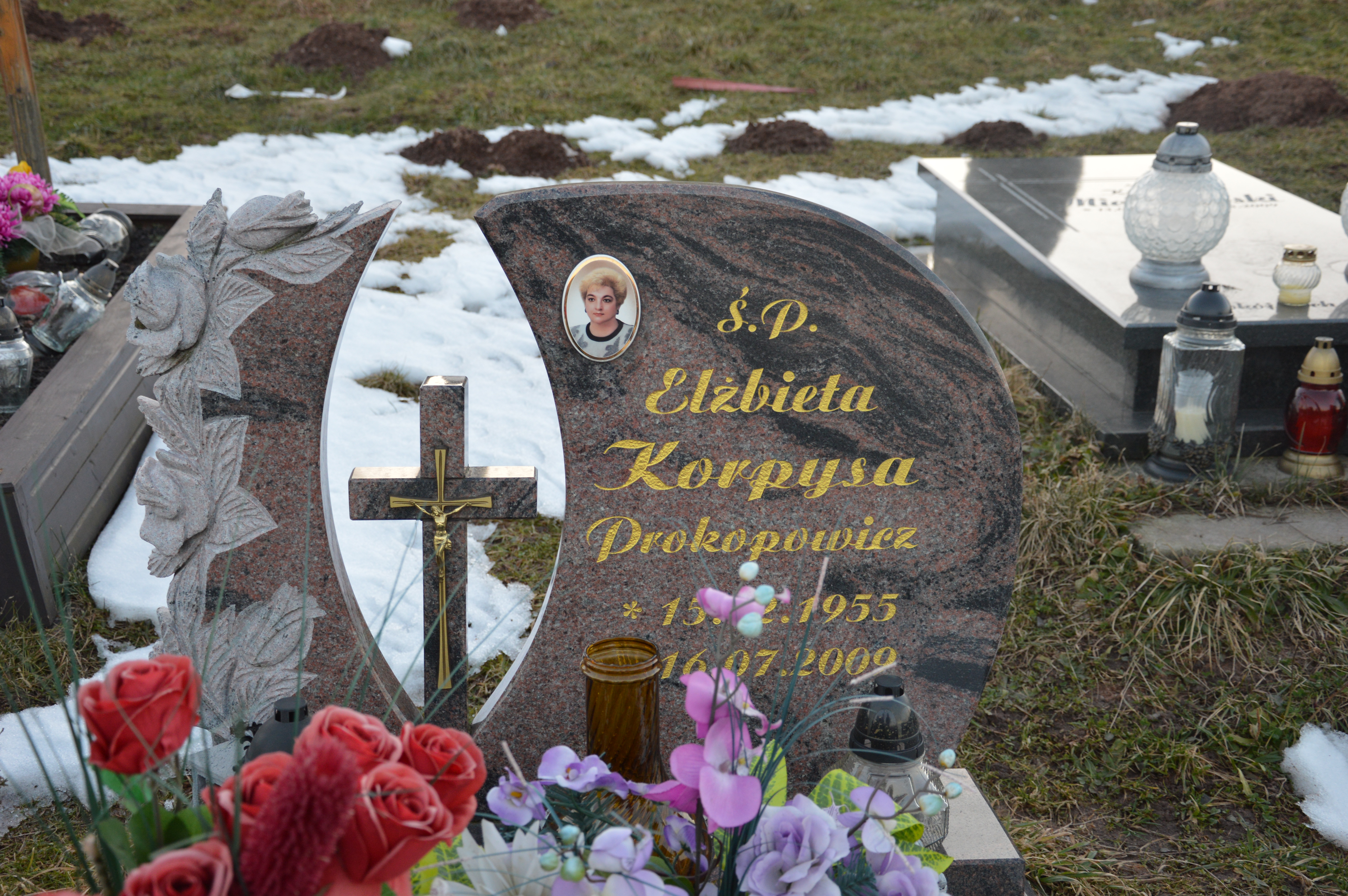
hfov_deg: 43.6
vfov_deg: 29.8
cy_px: 448
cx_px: 674
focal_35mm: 45
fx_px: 1683
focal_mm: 30
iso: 400
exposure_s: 1/100
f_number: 5
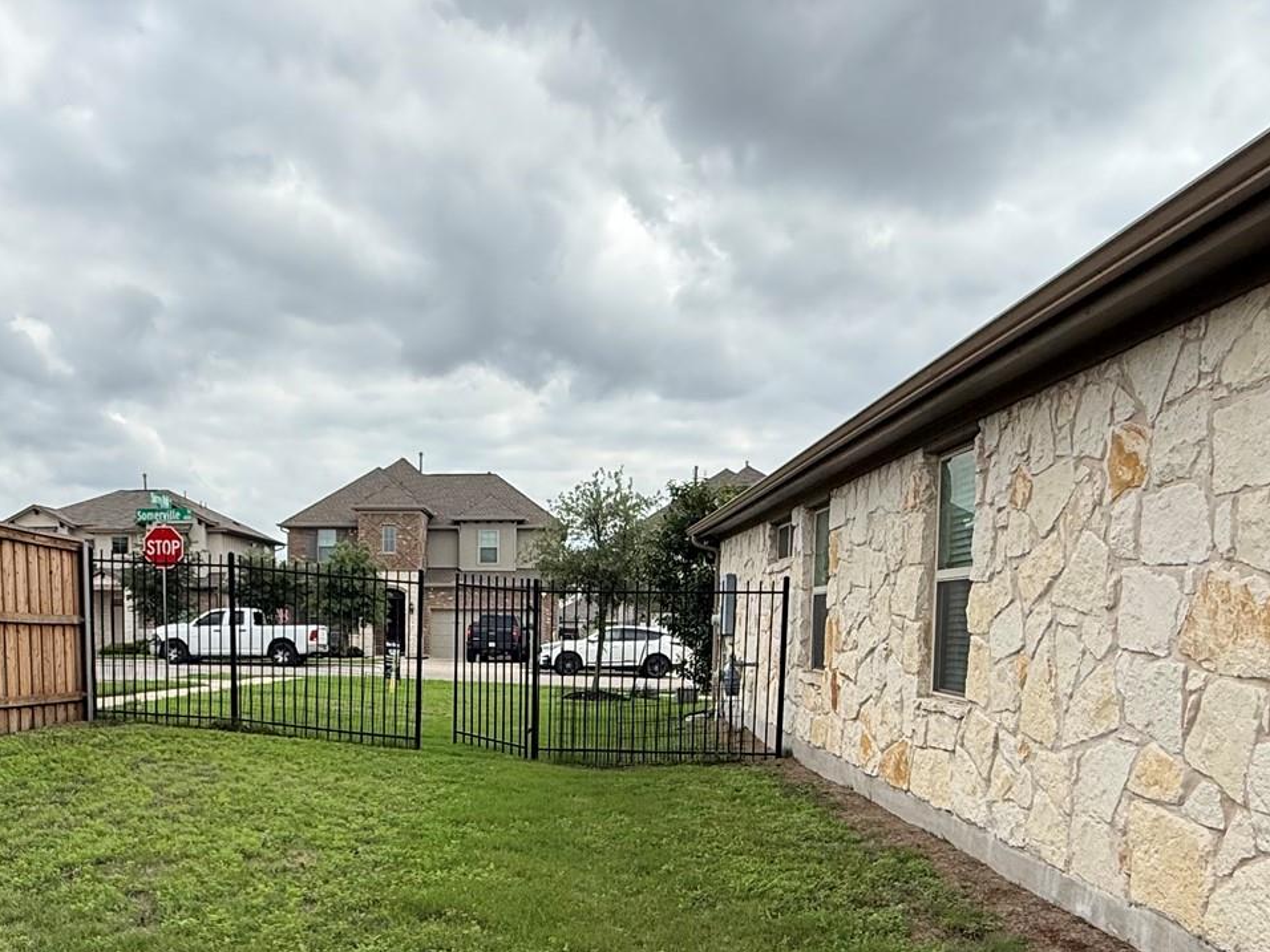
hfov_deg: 59.1
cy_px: 742
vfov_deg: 44.8
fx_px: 1101
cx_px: 465
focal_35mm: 30
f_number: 2.2
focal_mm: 2.22
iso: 50
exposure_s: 1/1259
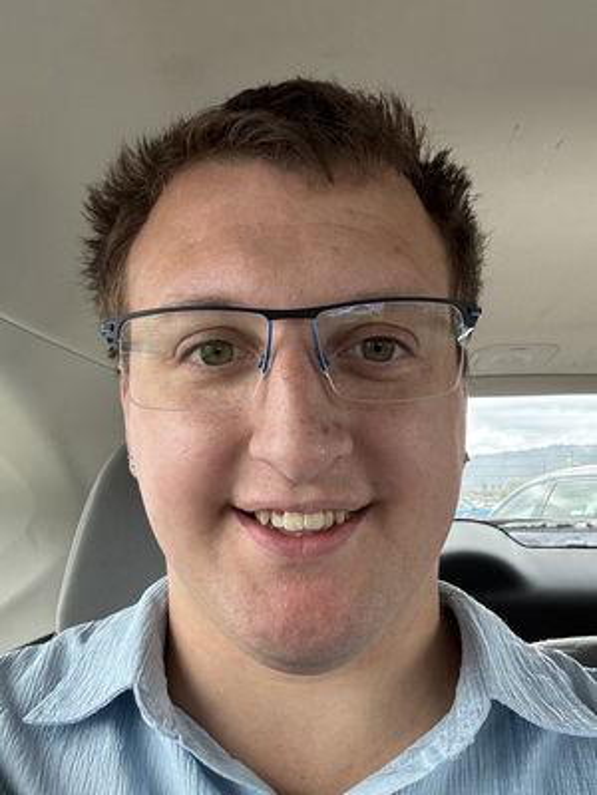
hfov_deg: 46.8
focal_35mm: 30
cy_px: 398
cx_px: 298
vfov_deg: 60.0
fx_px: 690
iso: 50
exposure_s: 1/121
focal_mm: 2.69
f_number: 1.9
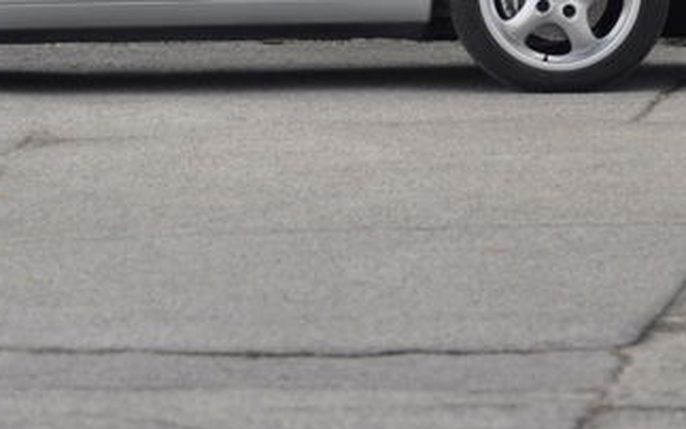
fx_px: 7128
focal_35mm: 381
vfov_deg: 3.4
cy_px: 15
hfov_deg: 5.5
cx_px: 178
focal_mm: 105
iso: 500
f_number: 5.6
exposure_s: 1/125
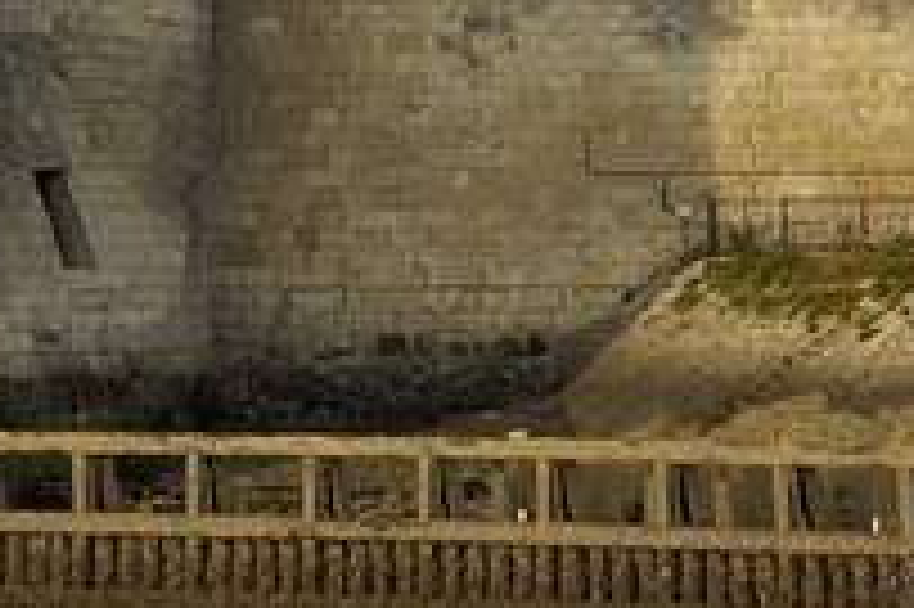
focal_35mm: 615
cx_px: -2593
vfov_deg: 2.2
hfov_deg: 3.2
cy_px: -743
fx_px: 15601
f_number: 7.6
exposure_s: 1/160
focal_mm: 52
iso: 100
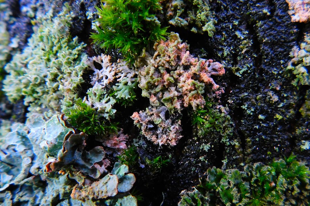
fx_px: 241
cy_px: 115
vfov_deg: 46.3
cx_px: 173
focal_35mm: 28
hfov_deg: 65.3
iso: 400
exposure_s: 1/100
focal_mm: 4
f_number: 3
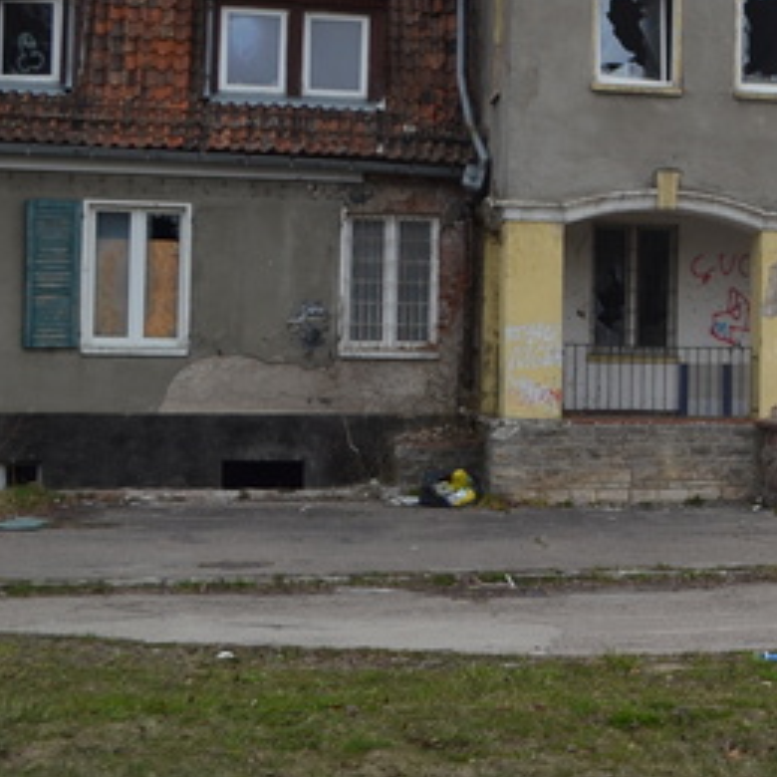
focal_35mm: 84
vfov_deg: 20.6
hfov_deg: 18.1
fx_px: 2133
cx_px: 1200
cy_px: 290
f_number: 5.6
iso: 110
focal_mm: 20
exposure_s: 1/125
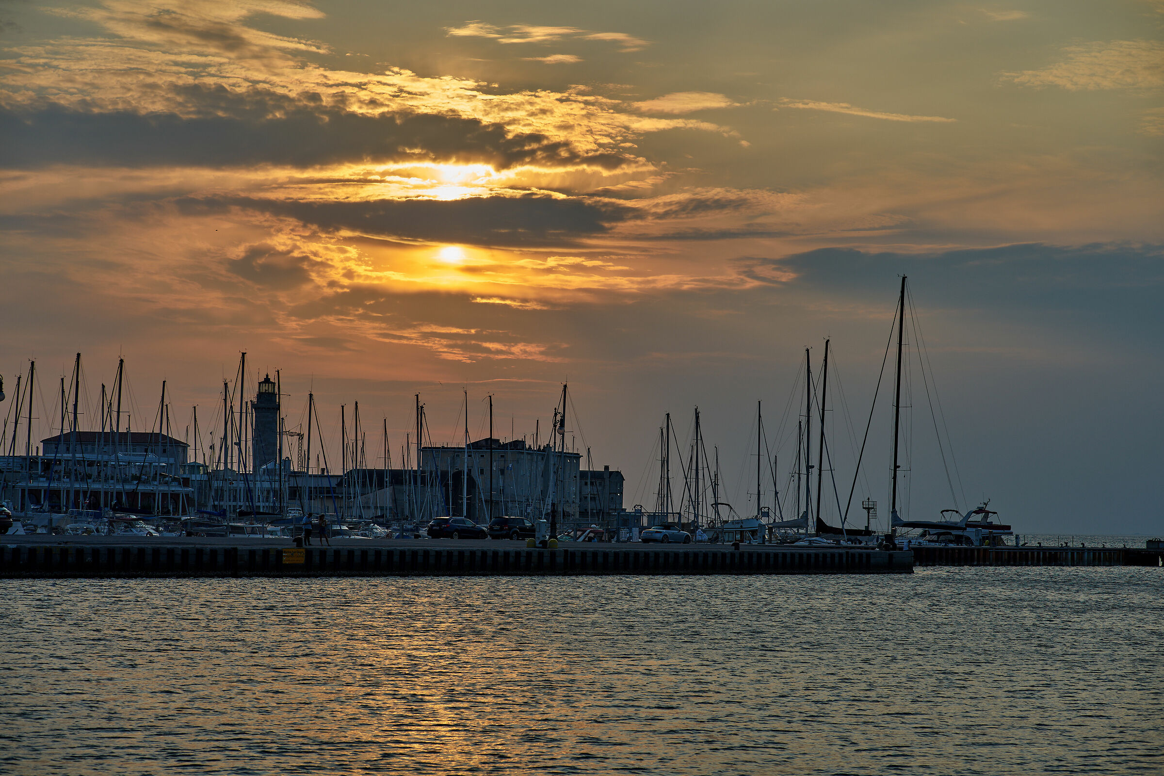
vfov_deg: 16.1
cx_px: 582
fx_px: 2748
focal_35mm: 85
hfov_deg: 23.9
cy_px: 388
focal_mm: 85
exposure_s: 1/320
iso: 100
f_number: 5.6
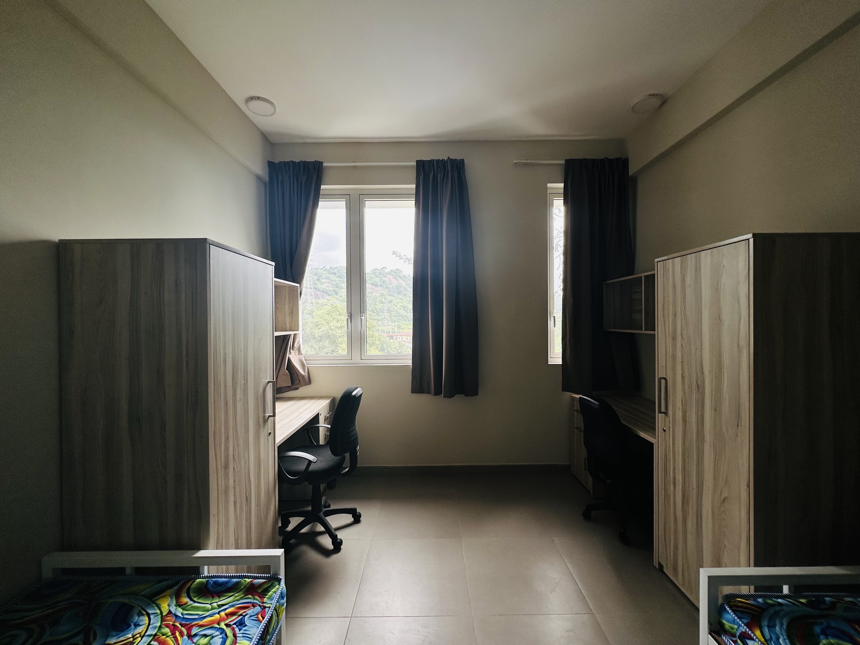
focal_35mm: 14
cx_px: 430
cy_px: 322
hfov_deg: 102.1
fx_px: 348
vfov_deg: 85.7
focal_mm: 2.22
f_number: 2.2
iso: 40
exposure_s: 1/269
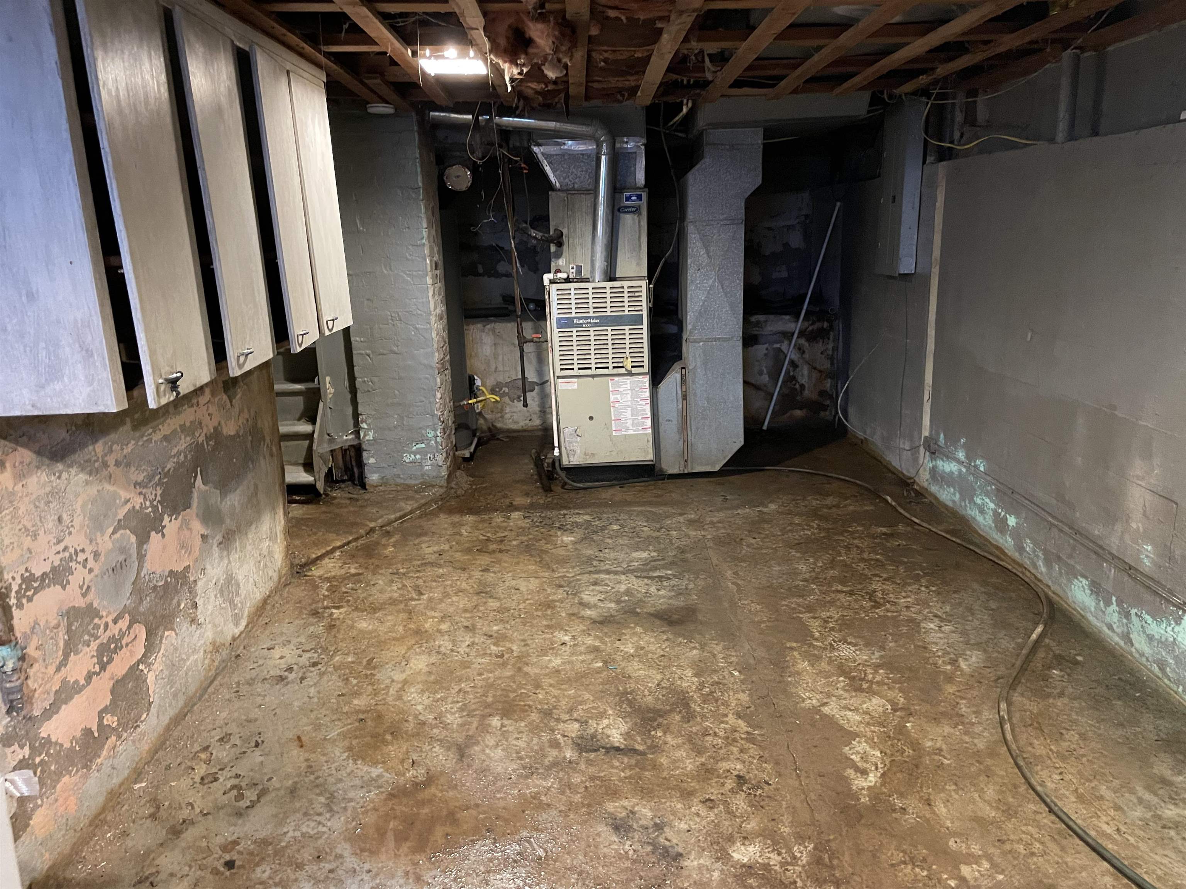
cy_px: 444
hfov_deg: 67.3
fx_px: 891
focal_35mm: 26
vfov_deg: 53.1
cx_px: 593
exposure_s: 1/30
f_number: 1.6
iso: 640
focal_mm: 4.2
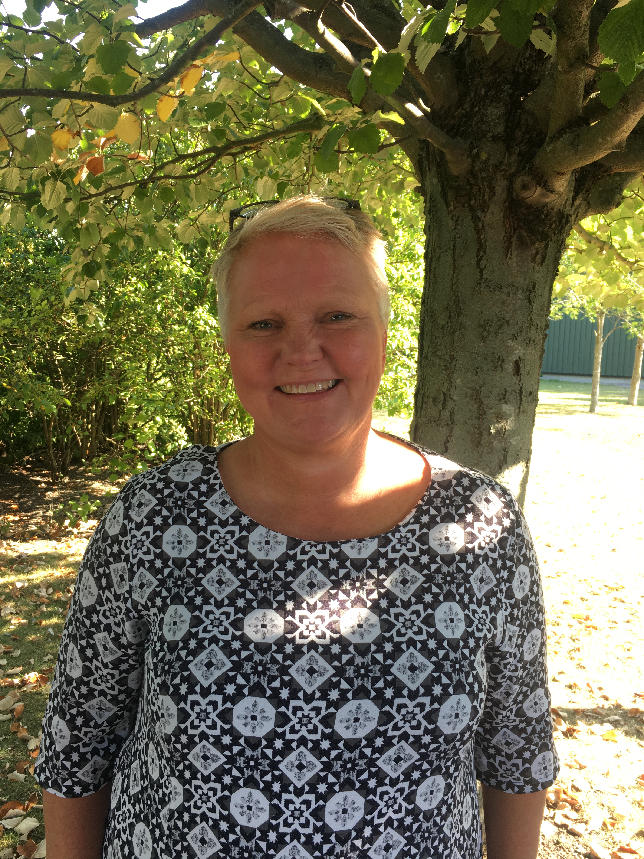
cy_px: 430
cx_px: 322
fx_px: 719
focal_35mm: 29
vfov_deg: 61.7
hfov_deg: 48.2
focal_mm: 4.15
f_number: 2.2
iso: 32
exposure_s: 1/100
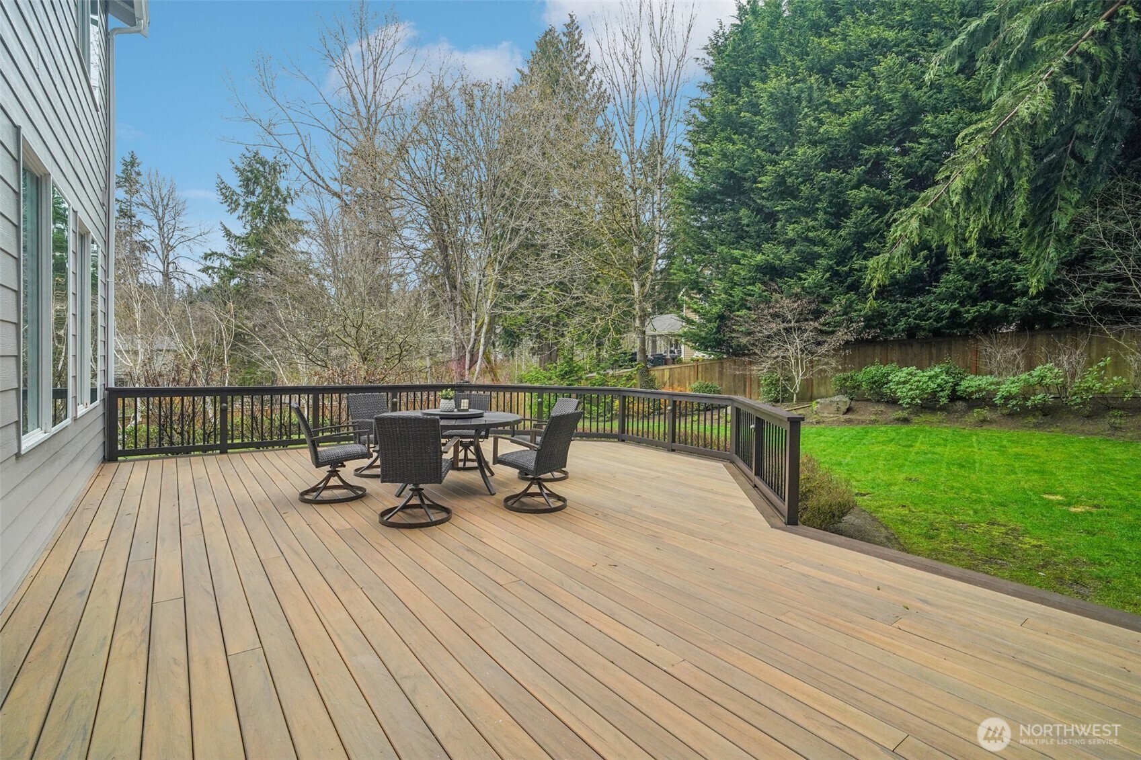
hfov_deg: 96.7
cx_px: 570
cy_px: 380
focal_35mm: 16
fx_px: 507
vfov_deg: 73.7
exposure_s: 1/250
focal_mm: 16
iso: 1600
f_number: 8
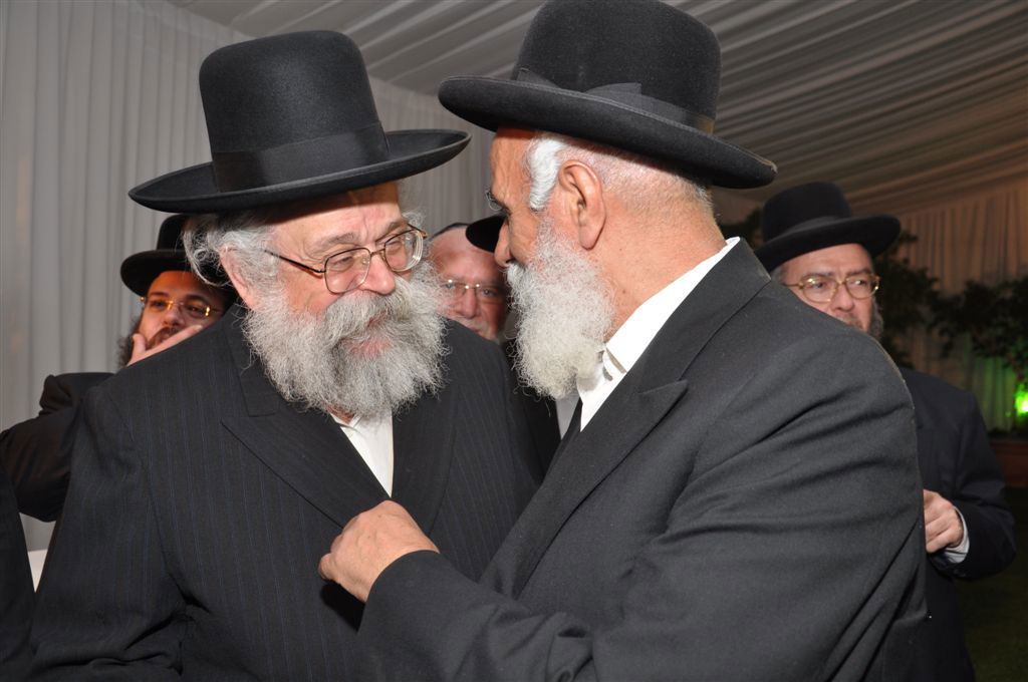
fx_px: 1069
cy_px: 341
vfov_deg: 35.4
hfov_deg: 51.3
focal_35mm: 38
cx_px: 514
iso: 320
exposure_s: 1/60
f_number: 5
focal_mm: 25
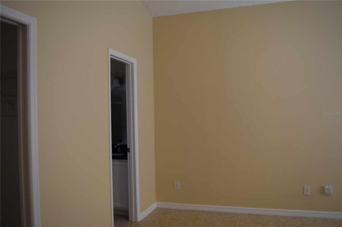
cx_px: 171
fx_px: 299
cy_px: 114
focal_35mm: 32
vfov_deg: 41.7
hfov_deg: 59.5
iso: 400
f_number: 4.5
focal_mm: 21
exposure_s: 1/80
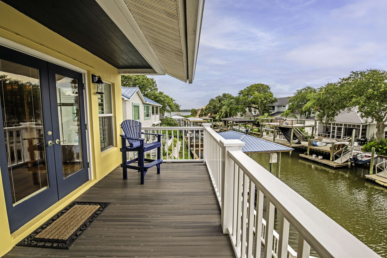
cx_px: 194
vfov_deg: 77.2
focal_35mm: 15
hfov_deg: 100.4
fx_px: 161
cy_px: 129
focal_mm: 15
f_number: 5.6
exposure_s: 1/160
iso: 320
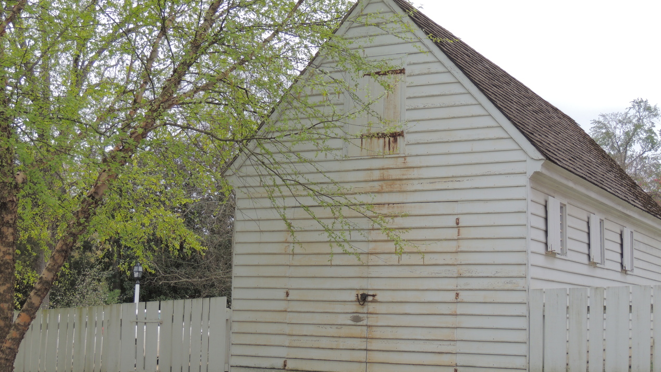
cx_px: 333
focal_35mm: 55
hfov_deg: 37.9
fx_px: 964
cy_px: 187
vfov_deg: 21.8
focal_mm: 8.9
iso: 100
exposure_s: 1/640
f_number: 3.6
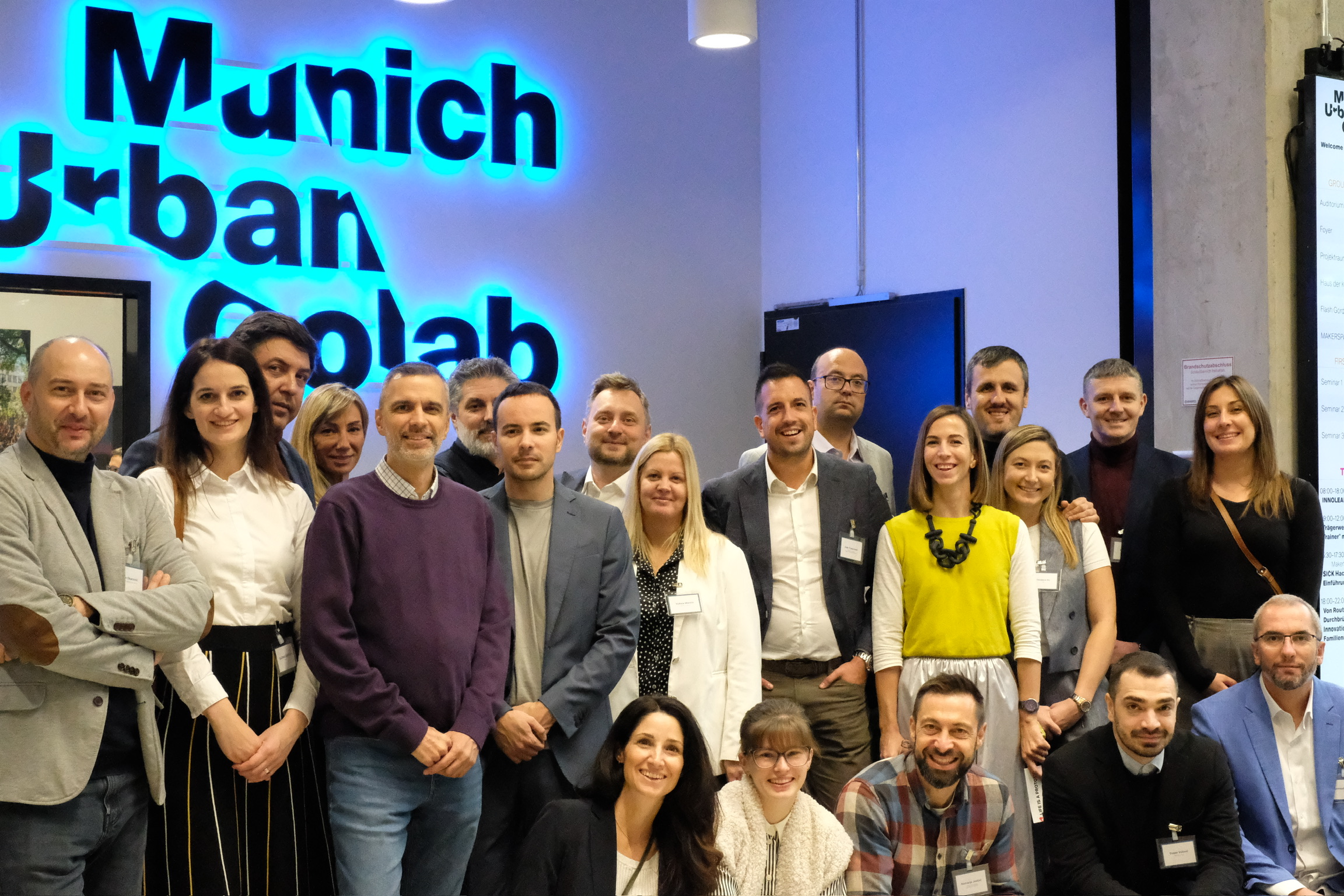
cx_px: 672
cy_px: 448
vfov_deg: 25.5
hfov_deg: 37.5
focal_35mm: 53
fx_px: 1979
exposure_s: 1/250
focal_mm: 35
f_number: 9
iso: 25600
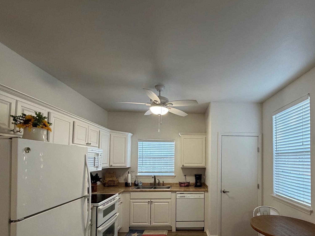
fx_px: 173
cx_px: 191
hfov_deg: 83.5
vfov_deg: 67.0
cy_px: 155
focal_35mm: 19
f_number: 2.2
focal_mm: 2.22
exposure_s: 1/60
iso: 400
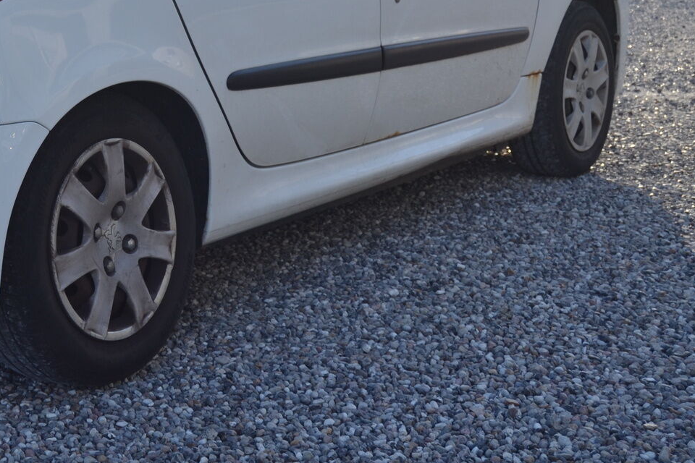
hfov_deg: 26.6
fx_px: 1390
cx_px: 9
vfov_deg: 18.6
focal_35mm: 72
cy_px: 33
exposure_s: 1/200
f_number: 7.1
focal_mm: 24
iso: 100
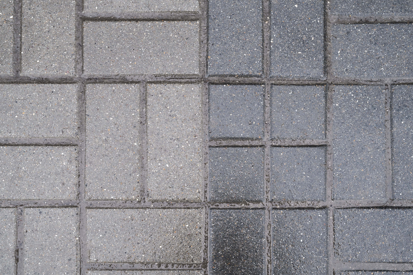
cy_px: 127
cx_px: 202
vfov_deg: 25.0
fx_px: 619
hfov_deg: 36.9
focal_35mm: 54
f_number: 5.6
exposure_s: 1/200
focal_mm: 50
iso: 320
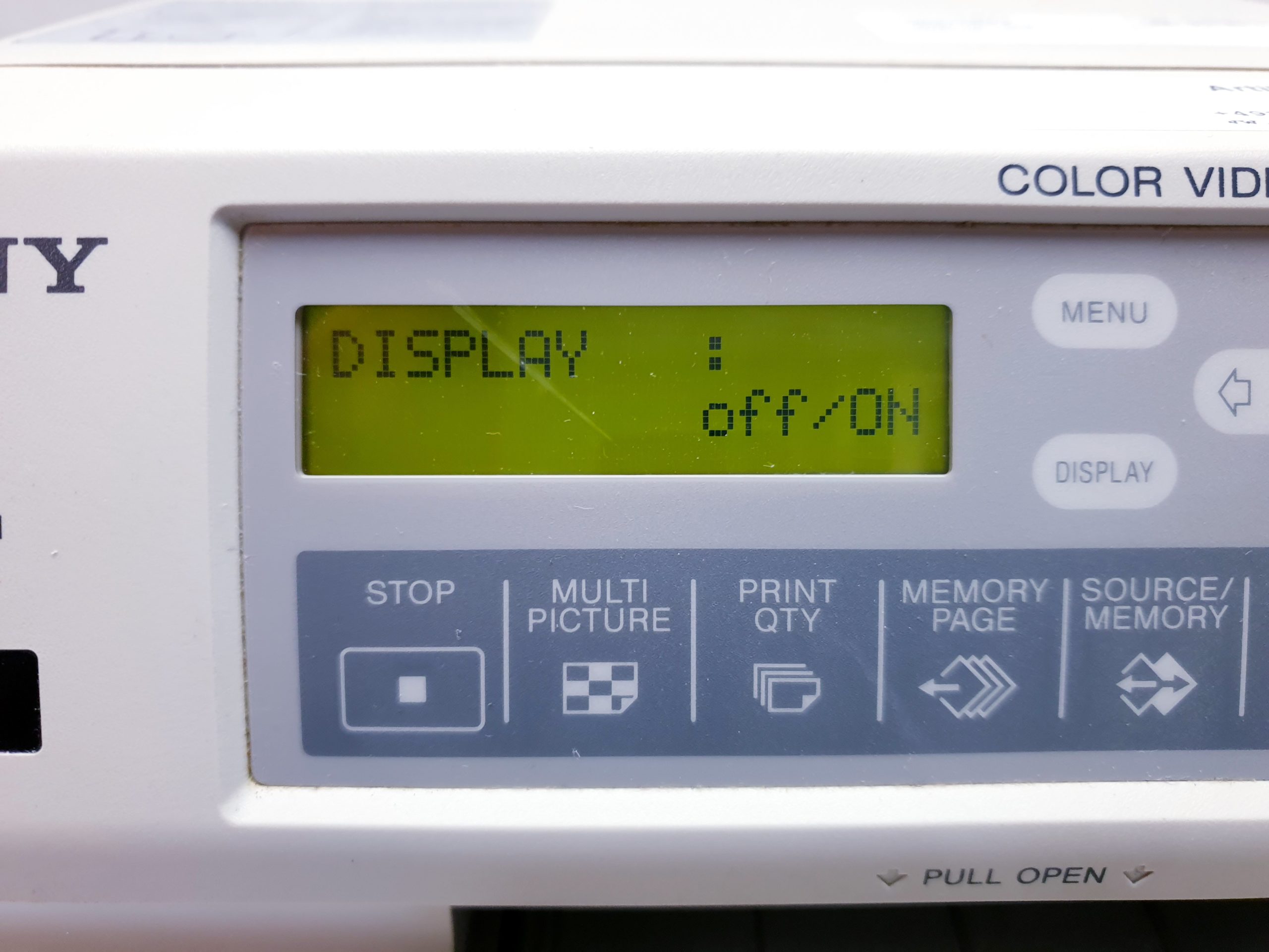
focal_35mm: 26
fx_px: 953
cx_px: 634
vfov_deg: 53.1
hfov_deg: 67.3
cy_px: 476
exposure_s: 1/100
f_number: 1.5
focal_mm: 4.3
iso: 80
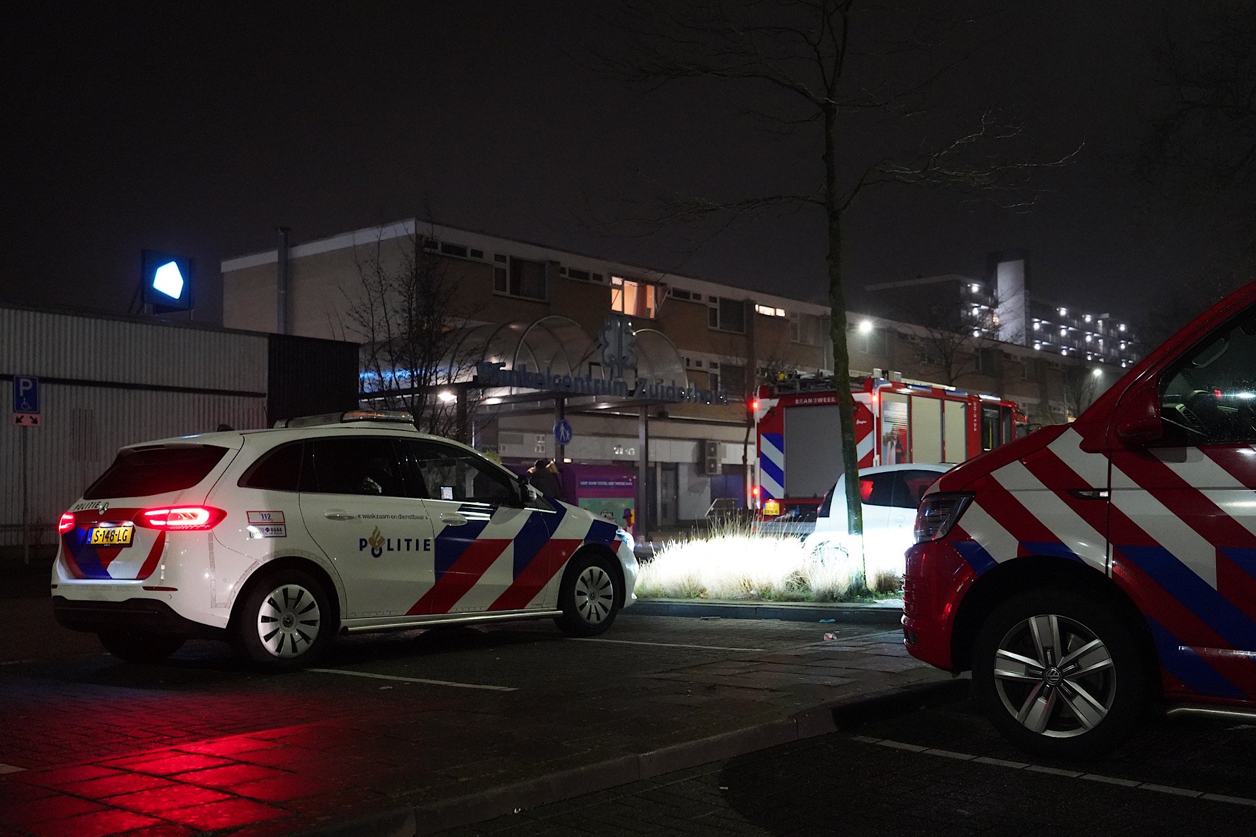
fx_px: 1221
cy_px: 418
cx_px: 628
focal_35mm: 35
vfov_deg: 37.9
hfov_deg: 54.4
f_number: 4
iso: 12800
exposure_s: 1/40
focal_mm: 35
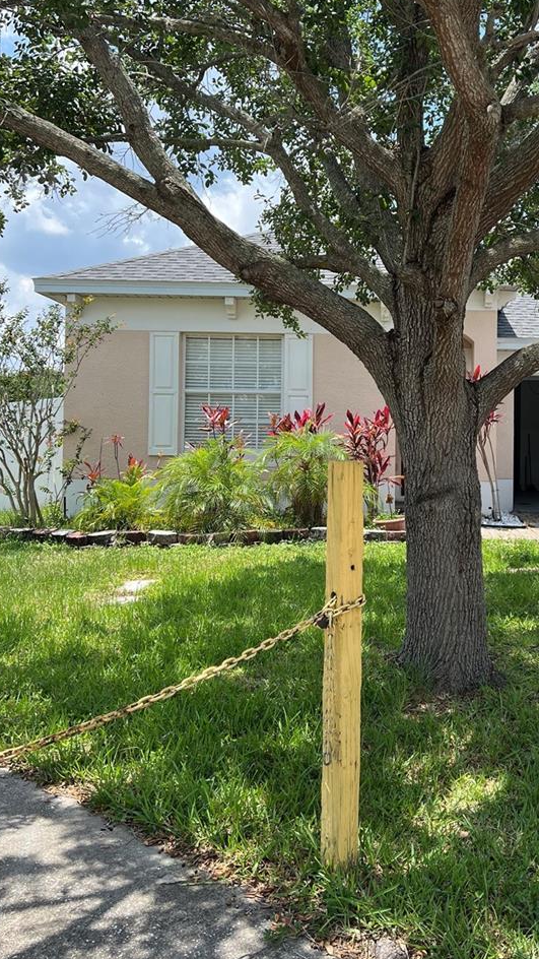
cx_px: 411
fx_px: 915
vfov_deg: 55.1
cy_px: 418
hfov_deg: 32.2
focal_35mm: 36
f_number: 1.5
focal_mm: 5.7
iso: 50
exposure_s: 1/1531
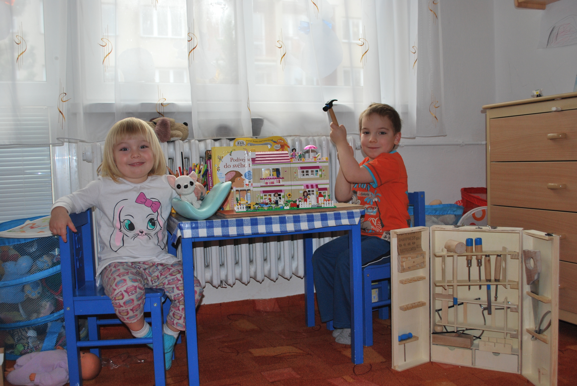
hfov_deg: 57.2
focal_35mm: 33
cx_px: 288
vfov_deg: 40.1
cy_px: 193
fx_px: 530
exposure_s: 1/60
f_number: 4
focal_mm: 22
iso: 200
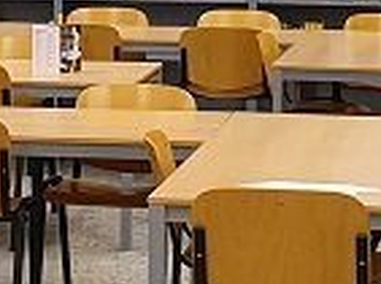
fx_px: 2031
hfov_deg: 10.7
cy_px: -76
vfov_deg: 7.9
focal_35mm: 185
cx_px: 186
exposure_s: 1/100
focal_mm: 4.32
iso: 200
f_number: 2.4
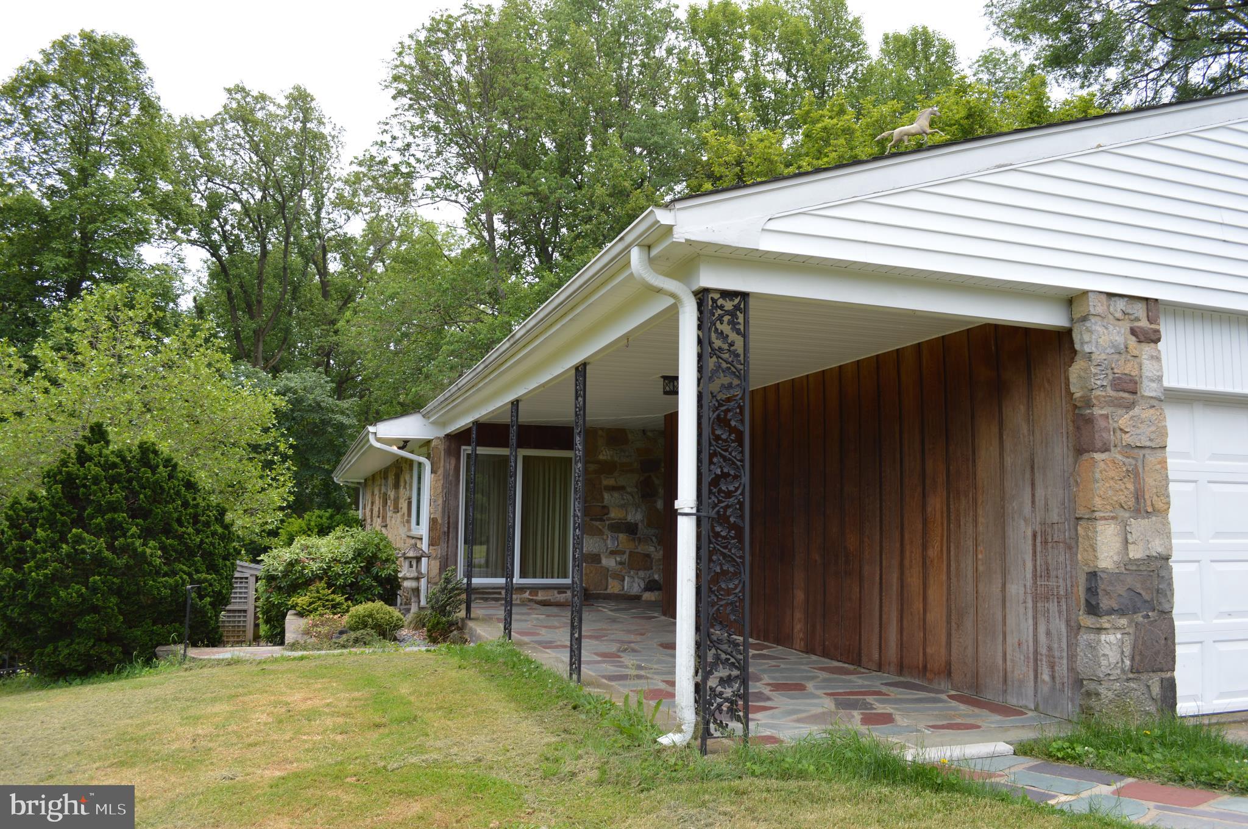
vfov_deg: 47.8
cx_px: 624
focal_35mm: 27
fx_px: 935
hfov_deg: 67.4
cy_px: 414
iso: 100
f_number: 6.3
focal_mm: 18
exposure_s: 1/160
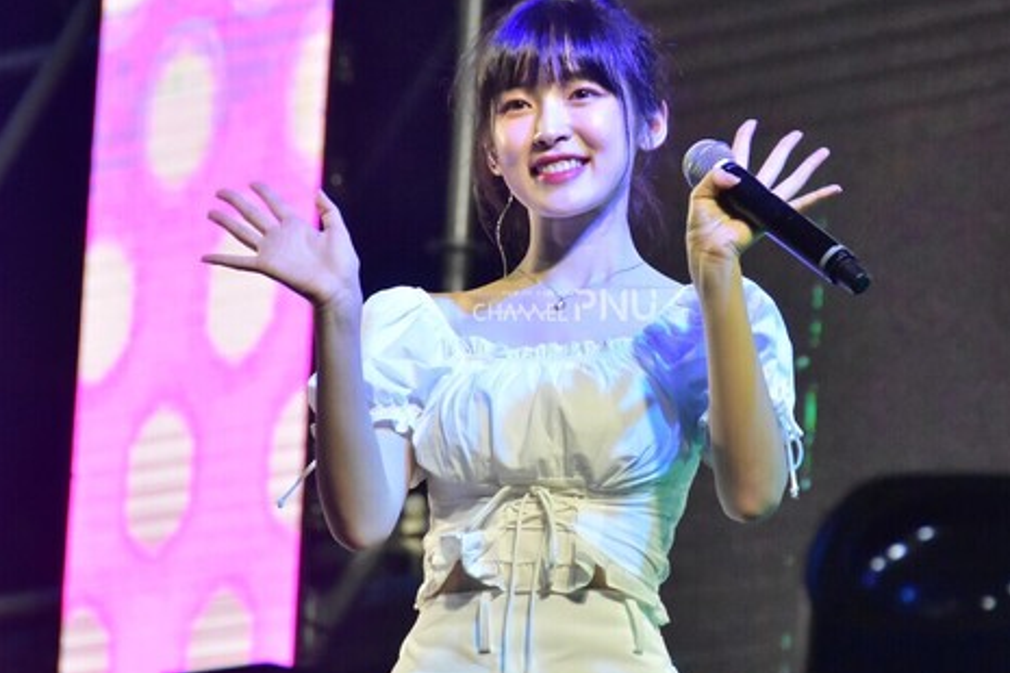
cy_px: 306
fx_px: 9230
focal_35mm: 329
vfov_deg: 4.2
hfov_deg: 6.3
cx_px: 565
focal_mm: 170
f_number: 5.6
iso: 4000
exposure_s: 1/667
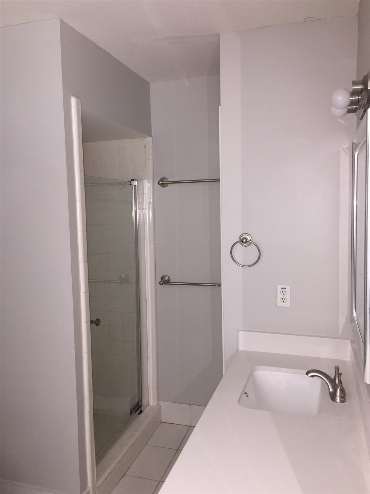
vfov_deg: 61.7
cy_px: 247
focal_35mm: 29
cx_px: 185
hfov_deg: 48.2
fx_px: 414
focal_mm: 4.15
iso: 125
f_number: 2.2
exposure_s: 1/20
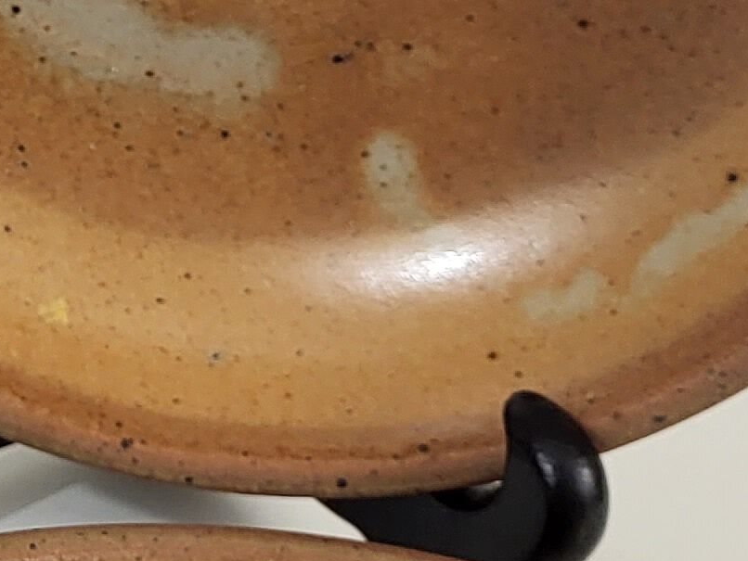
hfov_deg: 14.2
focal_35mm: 129
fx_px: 2788
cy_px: -93
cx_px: -422
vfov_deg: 11.3
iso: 200
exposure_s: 1/50
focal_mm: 5.4
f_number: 1.8
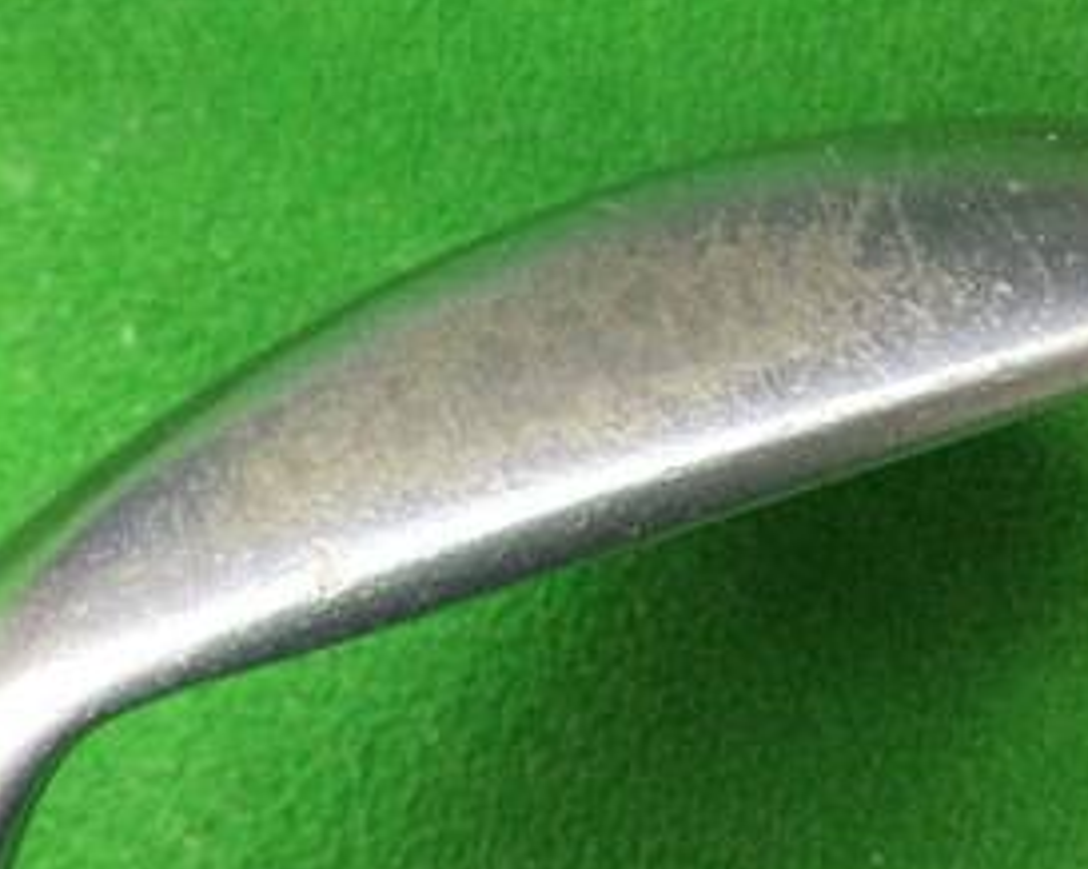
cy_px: 458
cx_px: 438
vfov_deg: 21.5
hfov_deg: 26.7
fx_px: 2285
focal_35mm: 71
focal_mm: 3.3
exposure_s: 1/30
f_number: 2.4
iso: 200
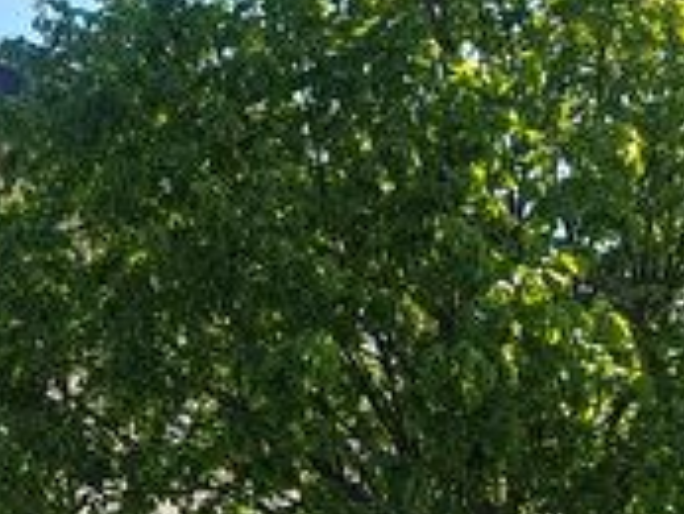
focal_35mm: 105
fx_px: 2076
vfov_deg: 13.6
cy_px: 654
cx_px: -376
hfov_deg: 16.8
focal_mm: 4.32
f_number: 2.4
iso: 50
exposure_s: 1/1048
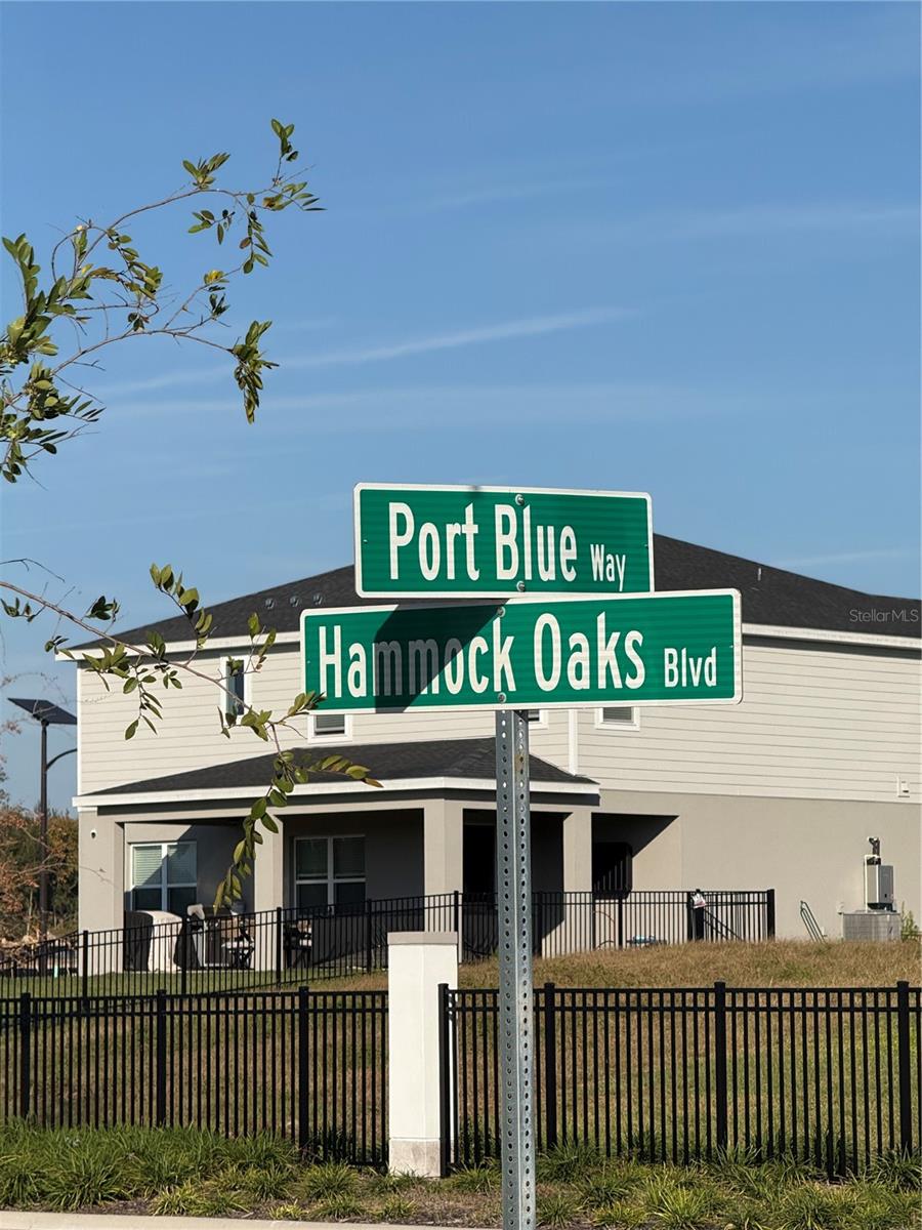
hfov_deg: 12.3
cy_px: 615
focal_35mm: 120
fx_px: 4262
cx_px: 461
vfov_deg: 16.4
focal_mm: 15.66
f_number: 2.8
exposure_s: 1/2817
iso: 50
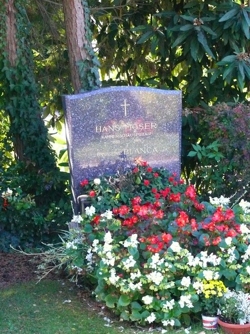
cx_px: 112
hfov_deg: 18.2
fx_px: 781
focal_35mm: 81
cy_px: 194
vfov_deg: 24.1
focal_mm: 13.1
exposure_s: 1/100
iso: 800
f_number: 3.2
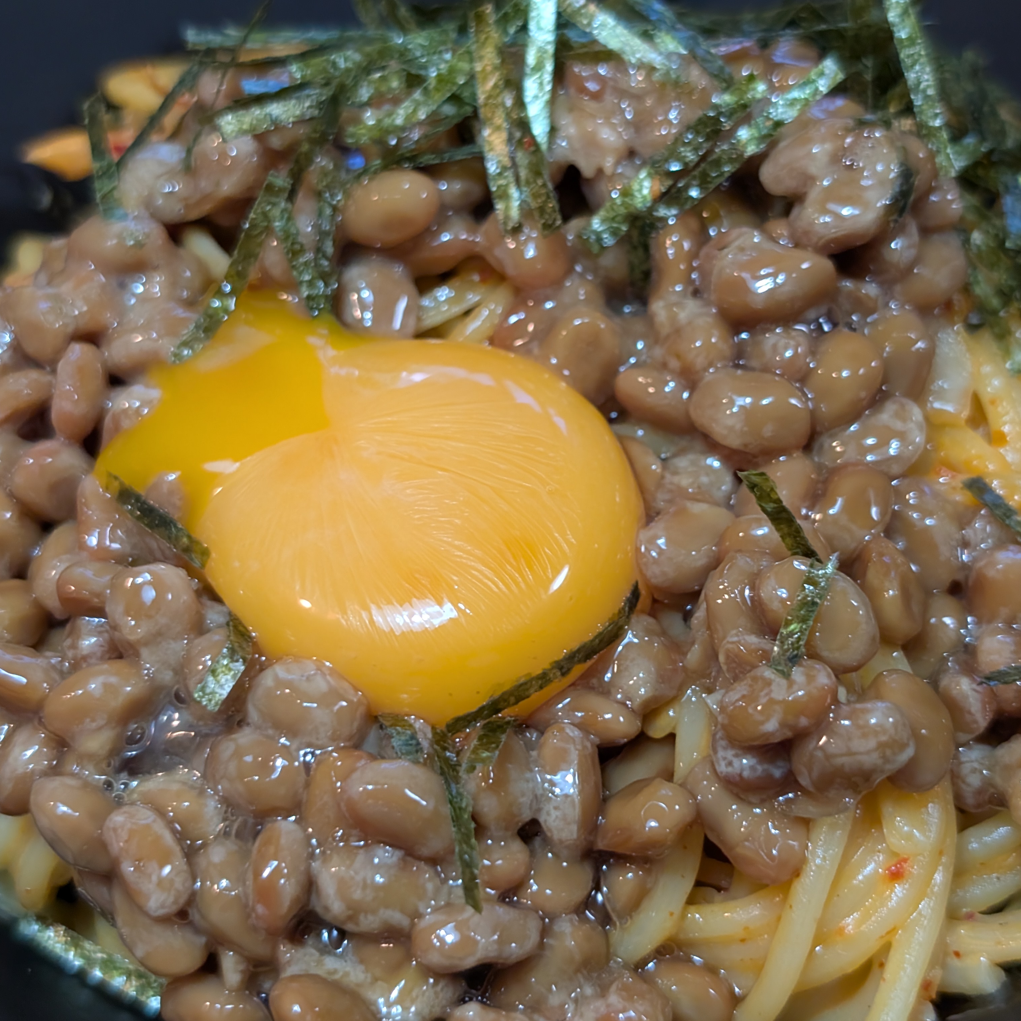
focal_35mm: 58
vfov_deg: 29.6
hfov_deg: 29.6
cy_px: 509
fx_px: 1935
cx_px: 502
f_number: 1.68
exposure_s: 1/60
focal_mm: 6.9
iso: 437
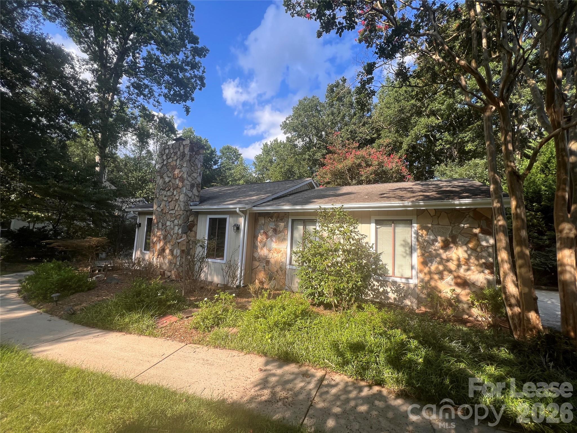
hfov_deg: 106.2
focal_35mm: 13
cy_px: 216
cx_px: 288
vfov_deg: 89.9
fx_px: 217
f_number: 1.8
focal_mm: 1.57
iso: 32
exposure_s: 1/515
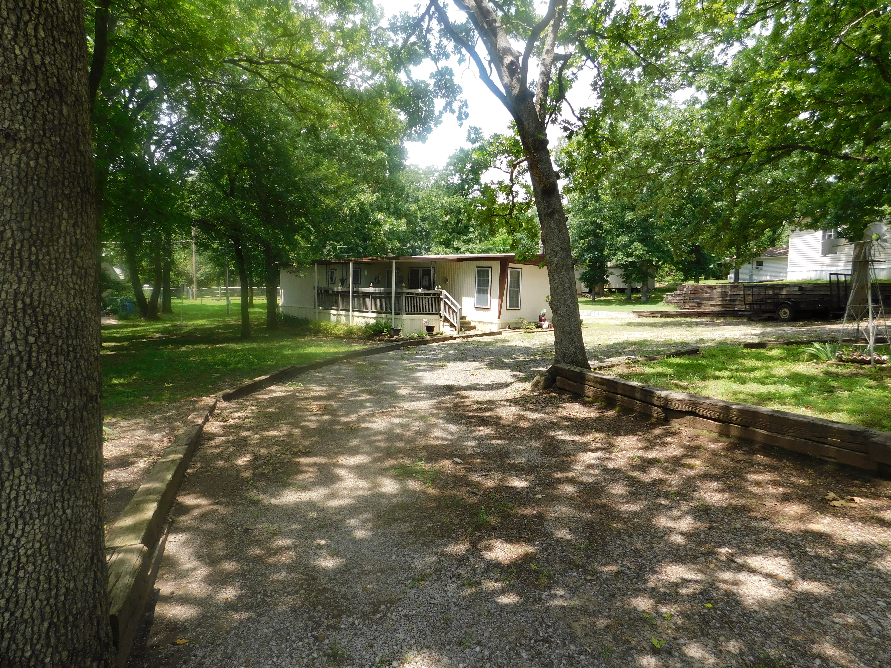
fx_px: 592
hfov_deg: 73.9
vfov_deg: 58.9
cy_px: 334
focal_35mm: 23
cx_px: 446
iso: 125
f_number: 3
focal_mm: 4
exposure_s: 1/400
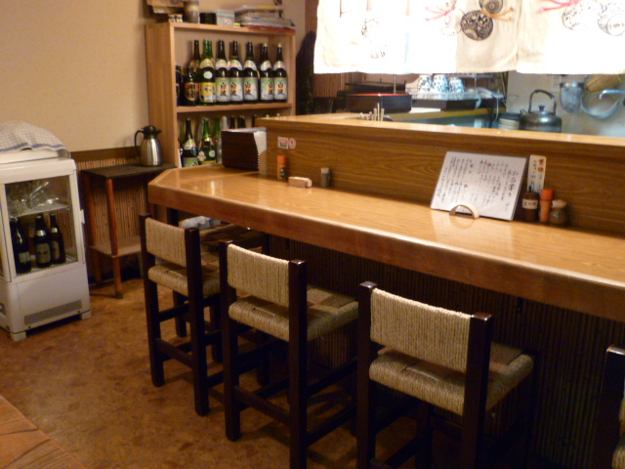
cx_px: 312
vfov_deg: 44.2
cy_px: 234
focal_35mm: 32
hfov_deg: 56.8
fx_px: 578
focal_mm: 5.7
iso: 400
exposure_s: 1/8
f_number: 3
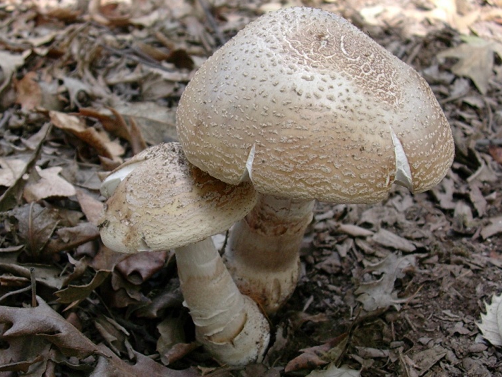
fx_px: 696
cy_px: 185
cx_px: 244
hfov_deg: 39.6
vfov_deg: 30.3
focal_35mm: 48
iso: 70
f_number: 2.9
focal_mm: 6.7
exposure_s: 1/80.6
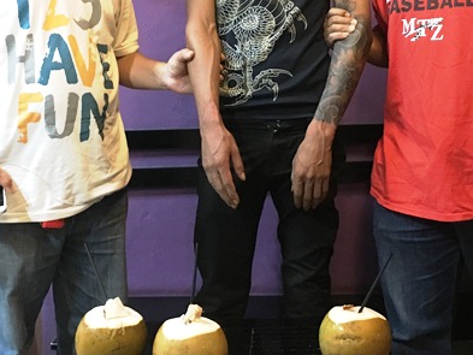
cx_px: 266
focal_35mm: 59
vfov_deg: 24.6
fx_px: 806
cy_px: 91
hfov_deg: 32.7
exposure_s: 1/17
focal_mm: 4.15
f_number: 2.2
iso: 500
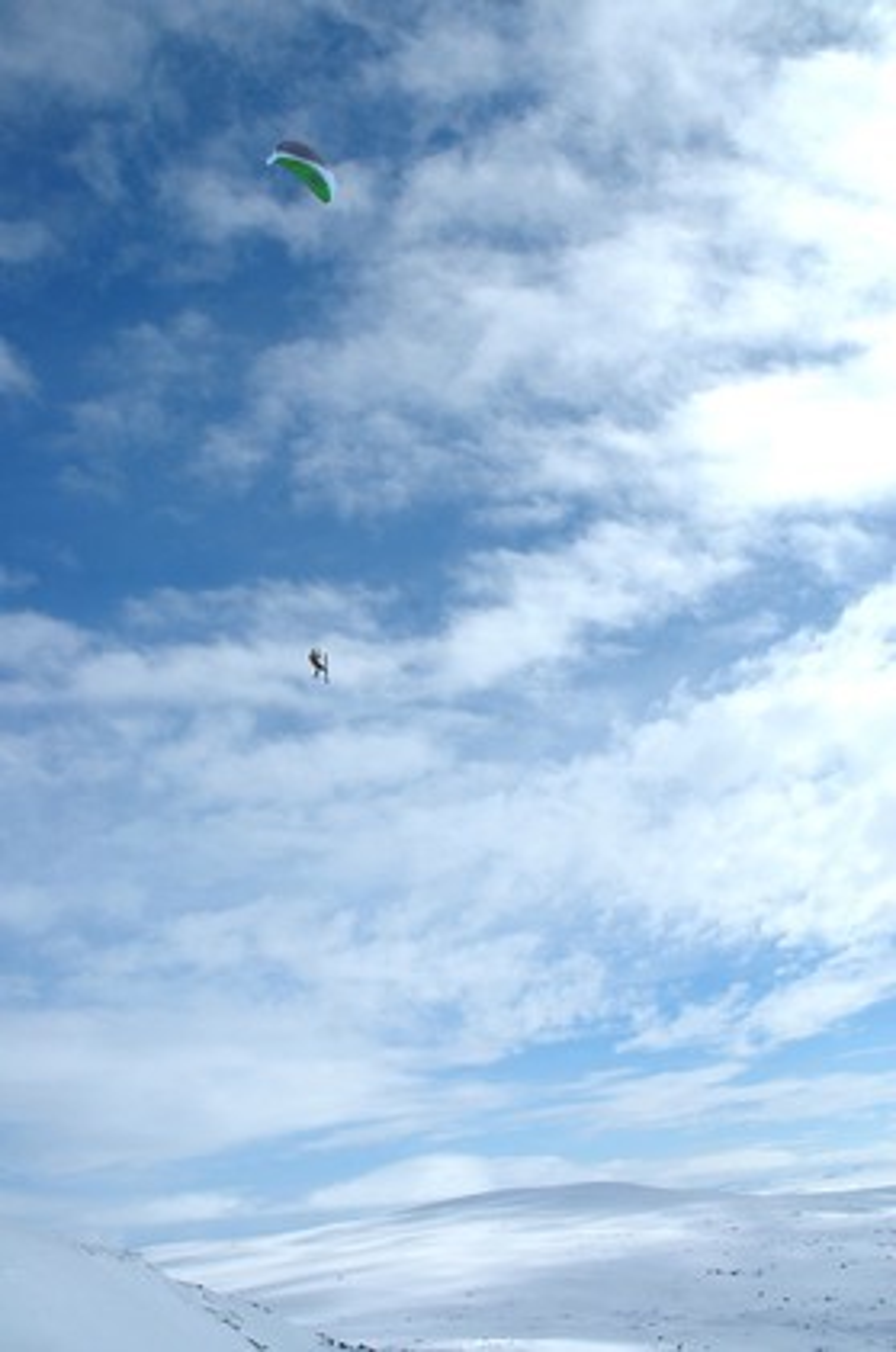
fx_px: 1237
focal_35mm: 33
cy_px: 676
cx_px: 448
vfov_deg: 57.3
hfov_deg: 39.8
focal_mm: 22
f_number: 8
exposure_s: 1/1000
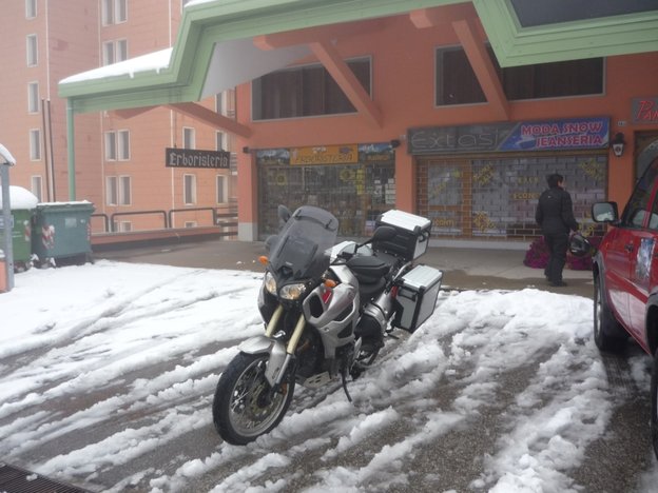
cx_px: 329
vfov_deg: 42.9
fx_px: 627
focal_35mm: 33
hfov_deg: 55.4
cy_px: 246
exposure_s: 1/160
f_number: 8
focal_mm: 5.5
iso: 100
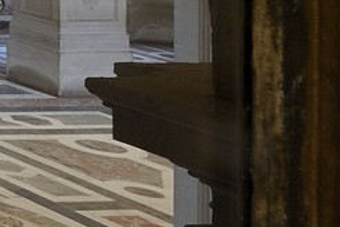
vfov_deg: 13.3
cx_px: -730
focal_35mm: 91
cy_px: -205
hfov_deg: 10.9
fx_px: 859
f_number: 16
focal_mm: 14
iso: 200
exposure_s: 8
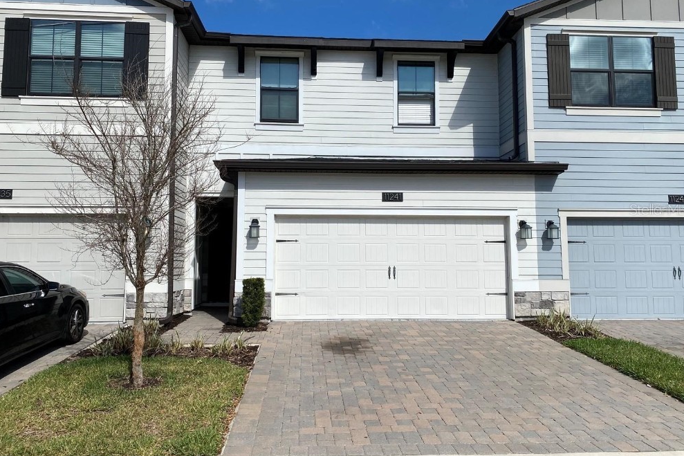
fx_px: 532
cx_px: 341
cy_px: 209
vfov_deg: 46.3
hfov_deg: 65.5
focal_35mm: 28
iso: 32
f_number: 1.8
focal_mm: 4.25
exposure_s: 1/6410
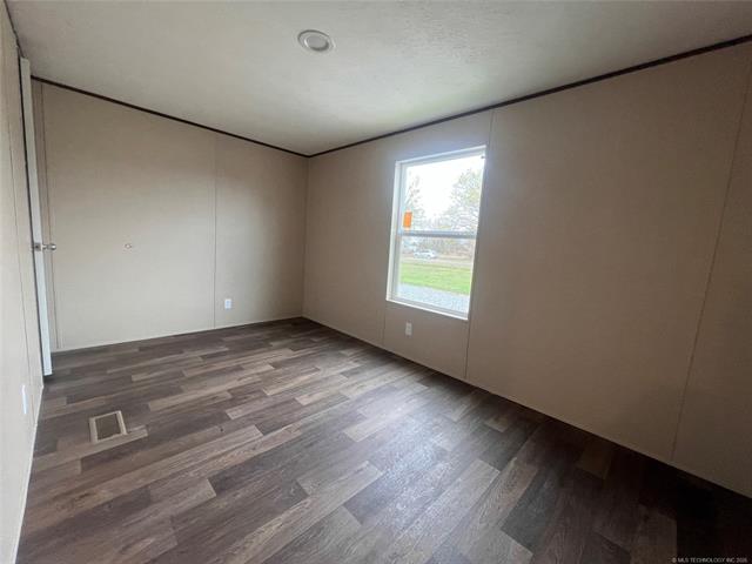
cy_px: 282
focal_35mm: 13
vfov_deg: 89.9
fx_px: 282
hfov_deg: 106.2
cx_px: 376
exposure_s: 1/120
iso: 125
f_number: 1.8
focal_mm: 1.57
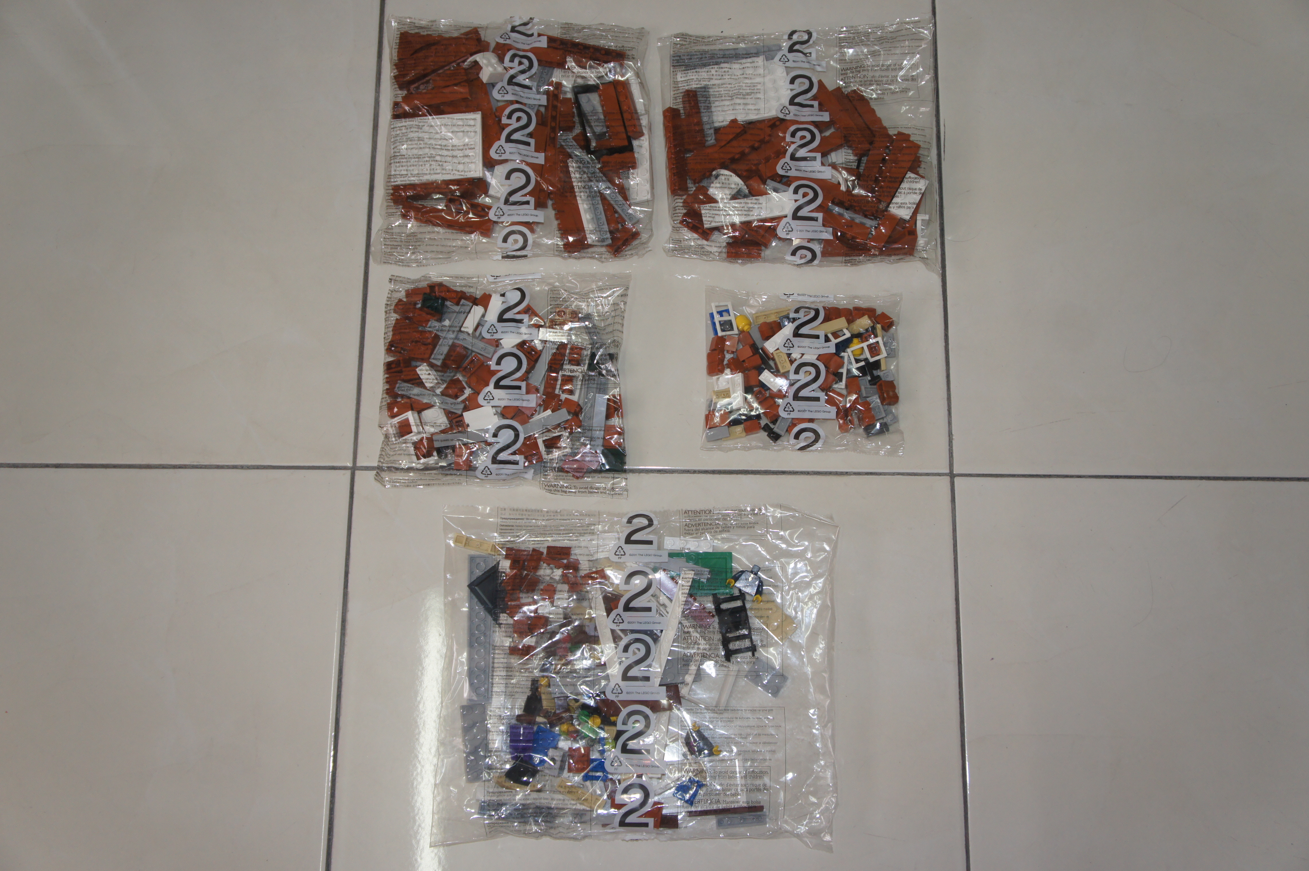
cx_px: 654
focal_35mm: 39
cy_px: 436
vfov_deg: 34.2
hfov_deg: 49.6
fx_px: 1417
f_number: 4
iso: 400
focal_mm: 26
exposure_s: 1/60
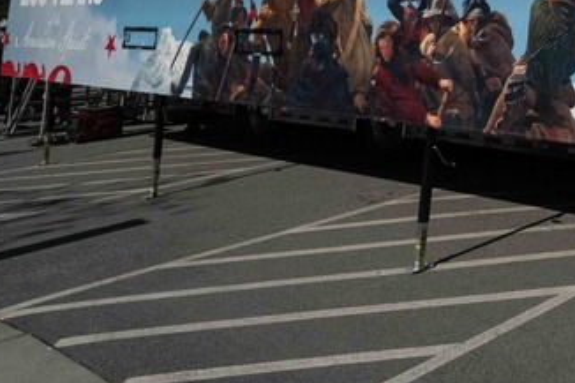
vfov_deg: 26.1
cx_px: 737
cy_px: -110
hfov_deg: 33.4
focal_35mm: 44
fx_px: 702
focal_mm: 14
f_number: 10
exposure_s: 1/20000
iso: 3200
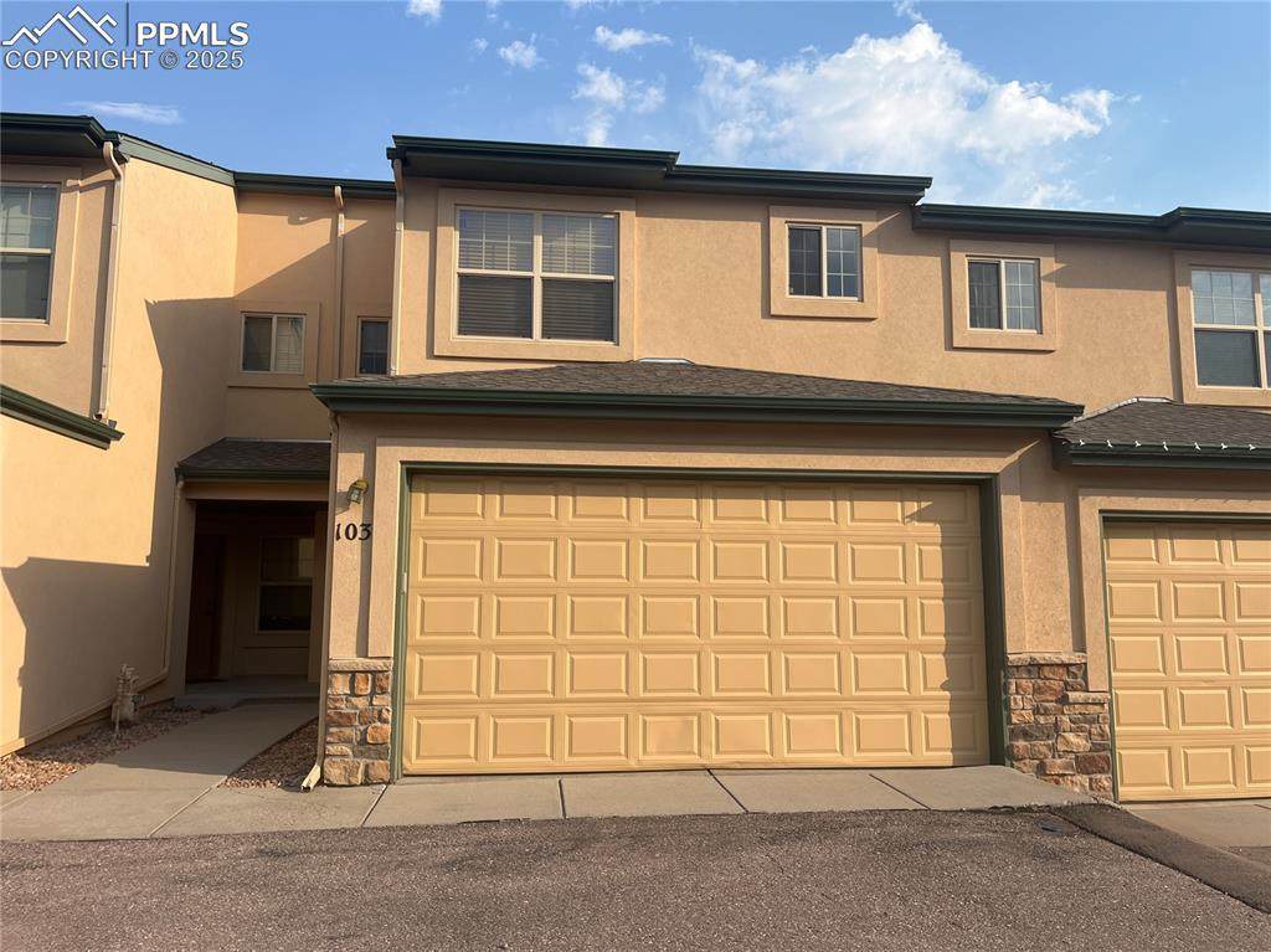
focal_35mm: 26
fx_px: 954
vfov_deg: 53.0
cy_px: 476
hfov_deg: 67.3
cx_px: 636
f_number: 1.6
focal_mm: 5.1
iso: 50
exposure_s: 1/2463
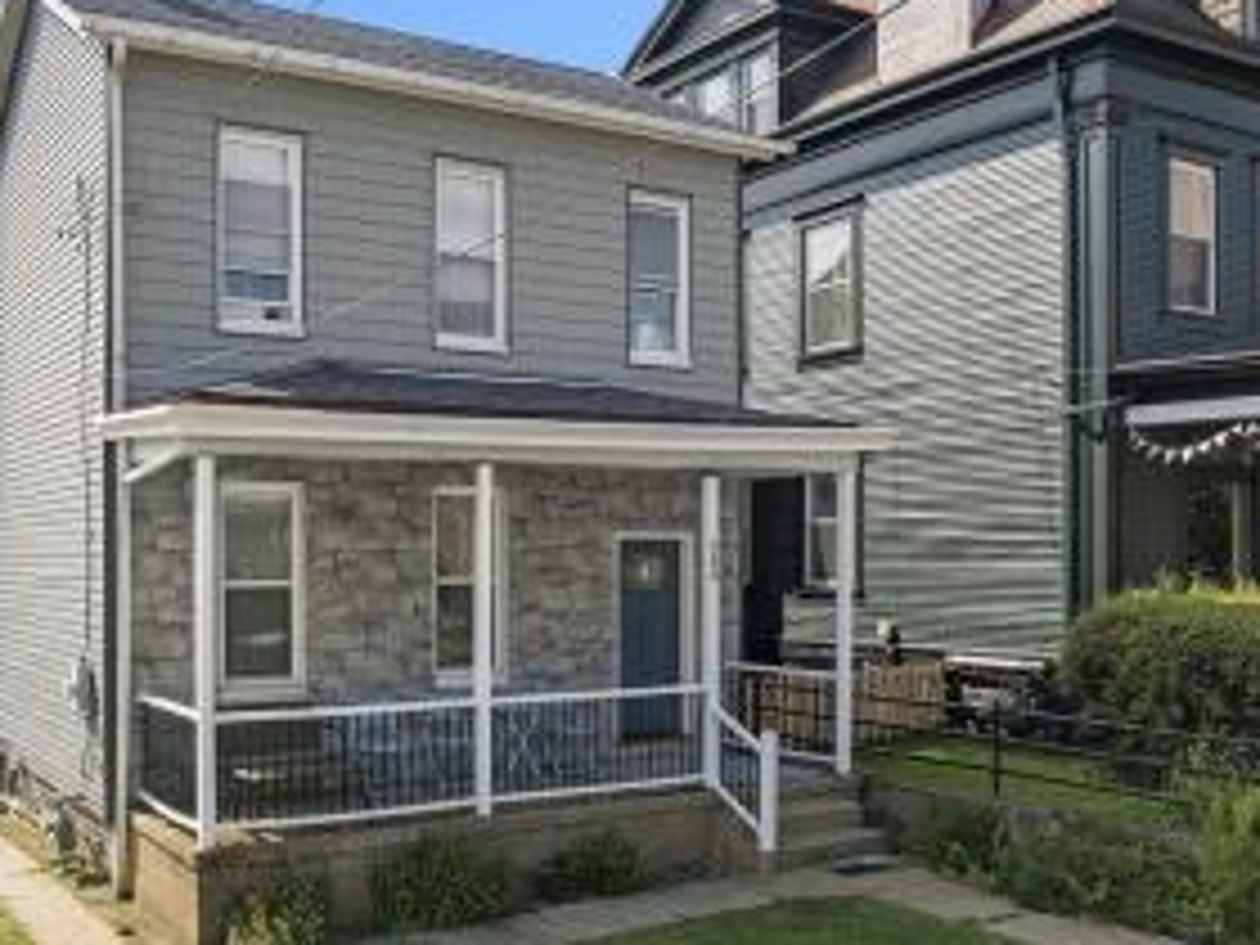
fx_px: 1238
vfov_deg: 41.7
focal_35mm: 34
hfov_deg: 52.7
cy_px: 544
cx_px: 400
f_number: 2.8
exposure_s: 1/350
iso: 100
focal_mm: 8.38
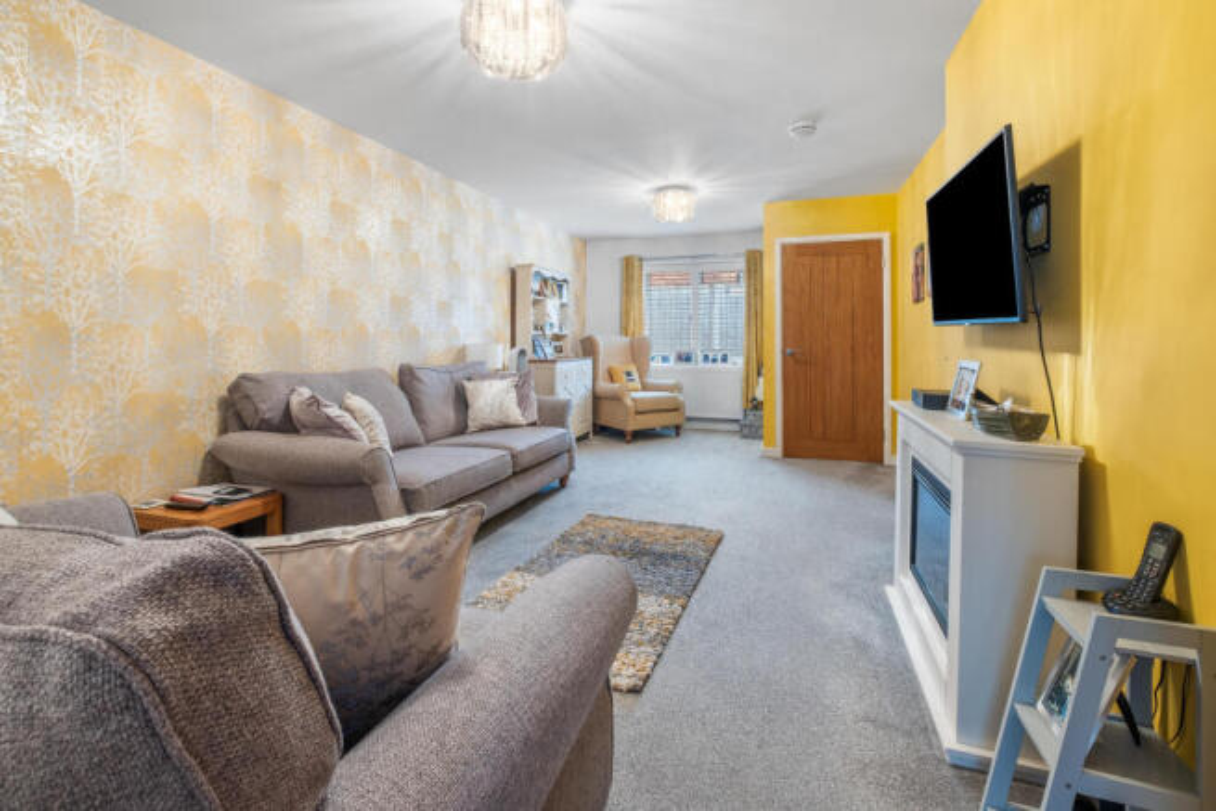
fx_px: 507
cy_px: 406
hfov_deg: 100.4
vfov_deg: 77.4
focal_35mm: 15
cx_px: 608
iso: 160
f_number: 8
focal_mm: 10
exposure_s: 5.3
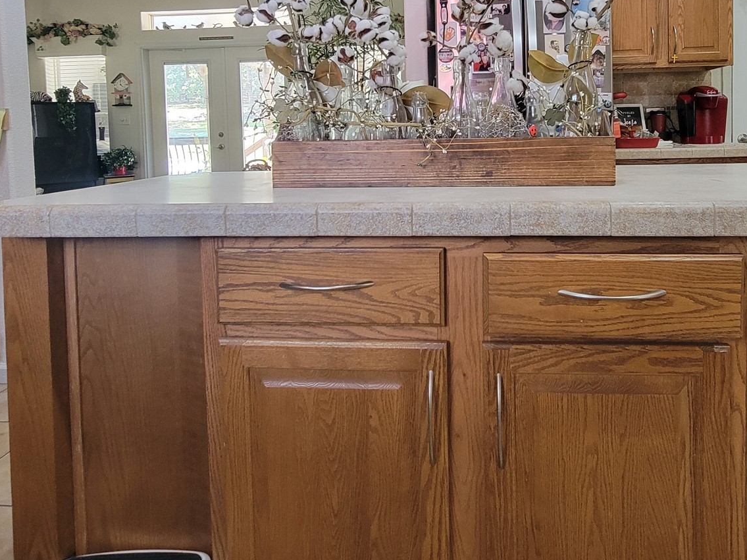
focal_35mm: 22
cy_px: 140
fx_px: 475
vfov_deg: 57.9
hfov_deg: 75.9
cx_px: 429
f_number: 2.2
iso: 320
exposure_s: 1/40
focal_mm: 2.2
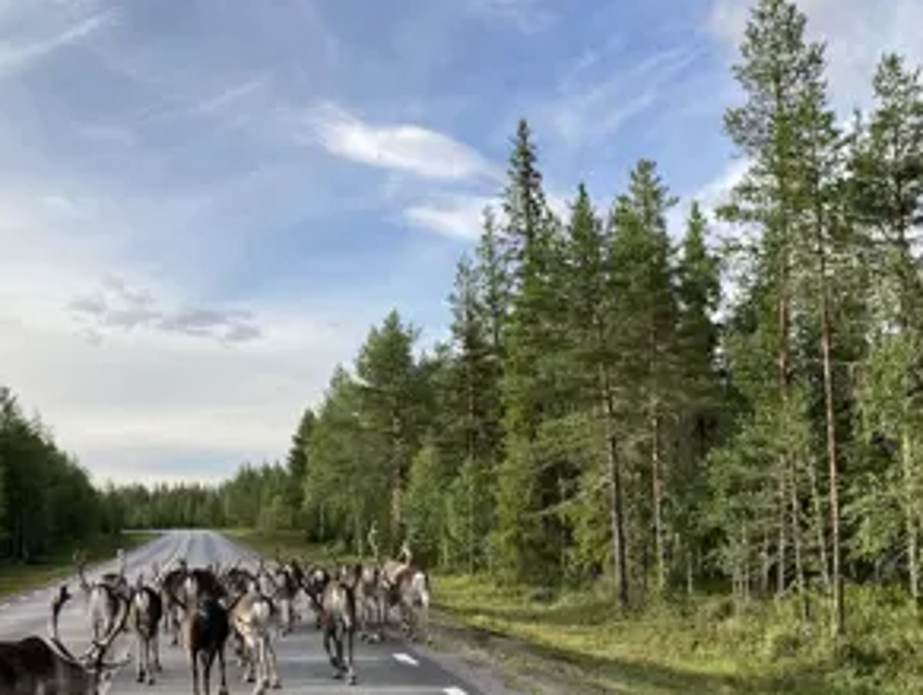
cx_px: 576
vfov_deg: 34.0
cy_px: 489
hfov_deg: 44.4
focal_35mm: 42
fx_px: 1121
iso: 20
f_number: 1.8
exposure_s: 1/906
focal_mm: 3.99
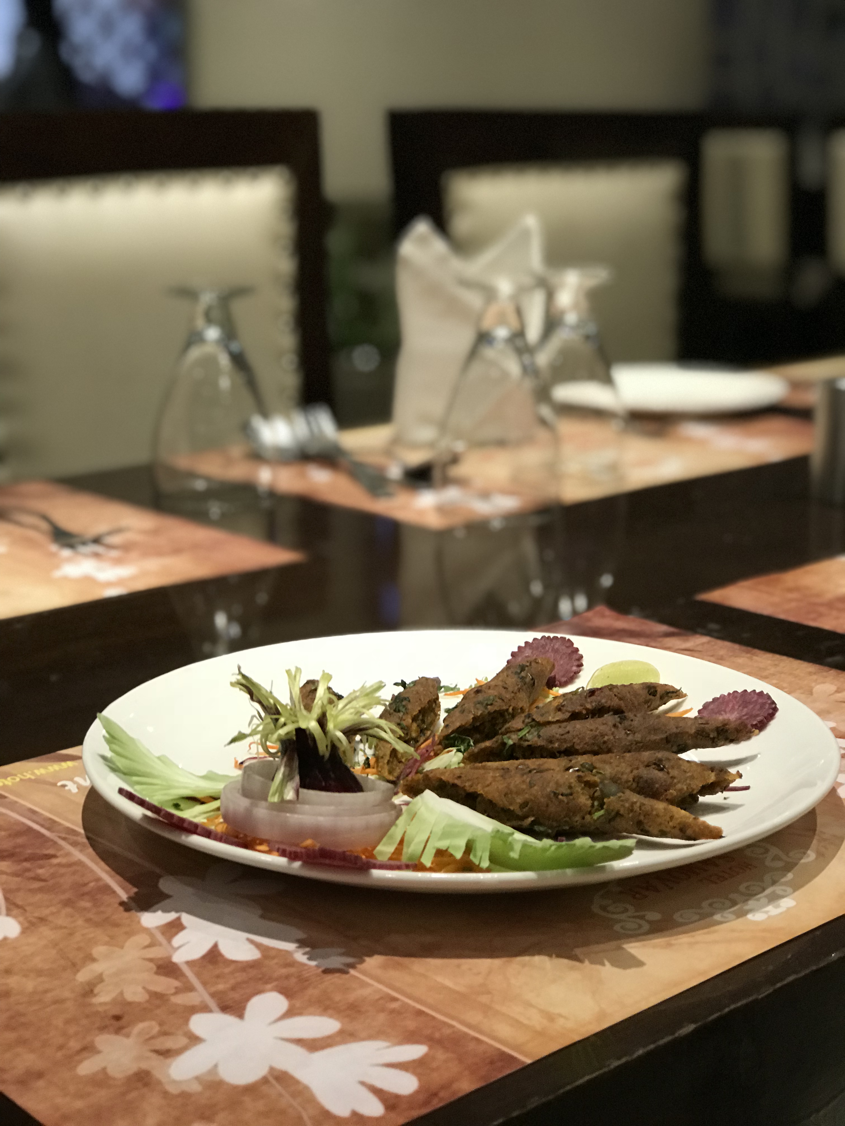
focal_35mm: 57
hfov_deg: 25.7
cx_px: 422
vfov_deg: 33.8
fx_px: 1855
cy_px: 563
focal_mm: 6.6
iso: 250
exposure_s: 1/50
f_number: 2.8
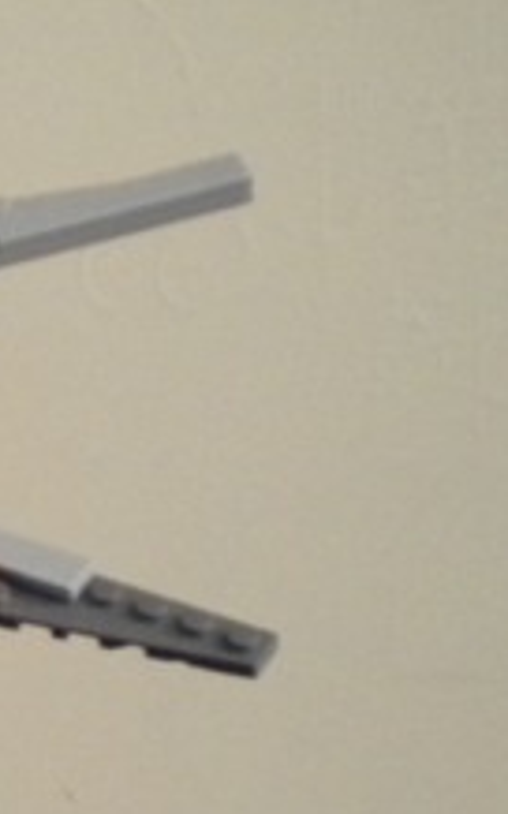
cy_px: 635
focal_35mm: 136
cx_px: -669
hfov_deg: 8.8
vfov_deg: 15.3
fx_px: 3017
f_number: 3.1
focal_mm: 6.3
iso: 400
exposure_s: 1/10.6
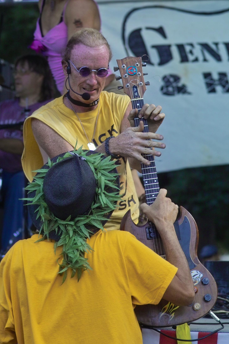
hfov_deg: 7.4
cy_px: 172
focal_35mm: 185
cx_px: 111
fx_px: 1765
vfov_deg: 11.1
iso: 200
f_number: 4.5
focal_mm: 105
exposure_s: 1/250
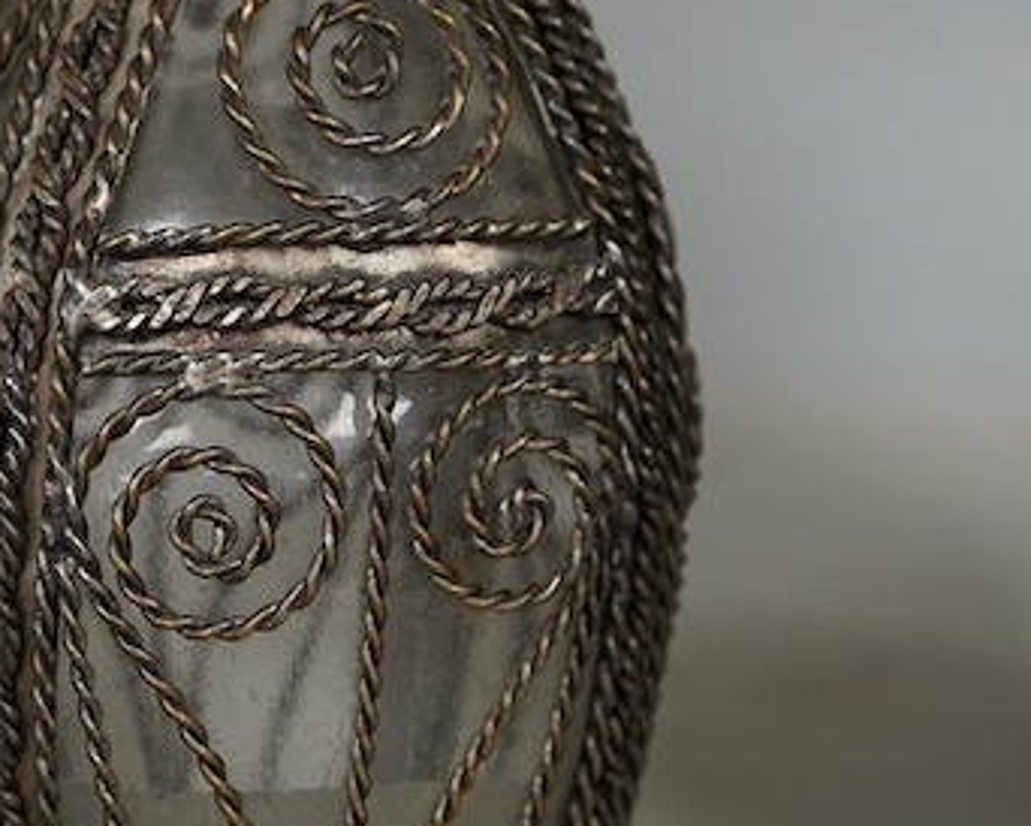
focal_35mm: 111
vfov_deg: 13.8
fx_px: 3389
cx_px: 199
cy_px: 202
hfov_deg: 17.2
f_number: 7.1
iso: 1250
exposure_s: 1/125
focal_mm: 30
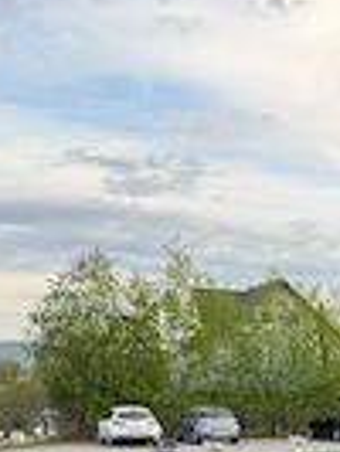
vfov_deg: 24.0
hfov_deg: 18.6
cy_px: 571
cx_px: 473
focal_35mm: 72
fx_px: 941
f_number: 1.78
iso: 100
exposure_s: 1/459
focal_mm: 6.76
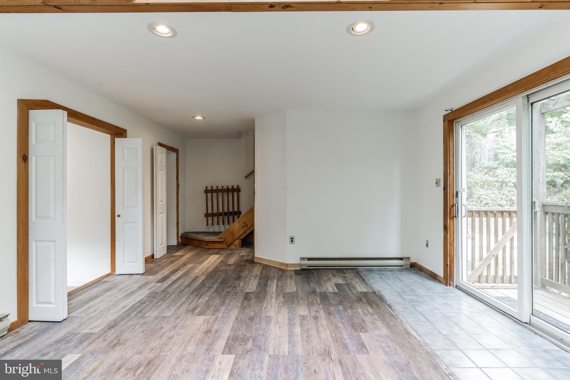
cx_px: 285
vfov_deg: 73.7
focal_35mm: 16
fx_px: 253
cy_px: 190
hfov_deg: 96.7
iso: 400
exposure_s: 1/20
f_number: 8
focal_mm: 16
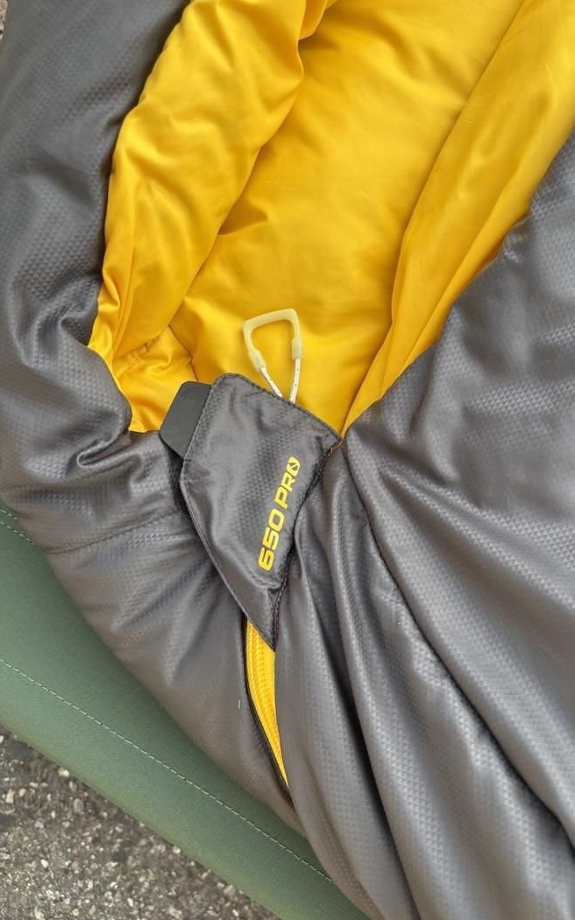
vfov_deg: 66.5
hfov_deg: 44.3
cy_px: 454
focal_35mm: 28
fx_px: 702
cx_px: 349
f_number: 1.6
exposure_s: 1/498
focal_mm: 5.96
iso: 50
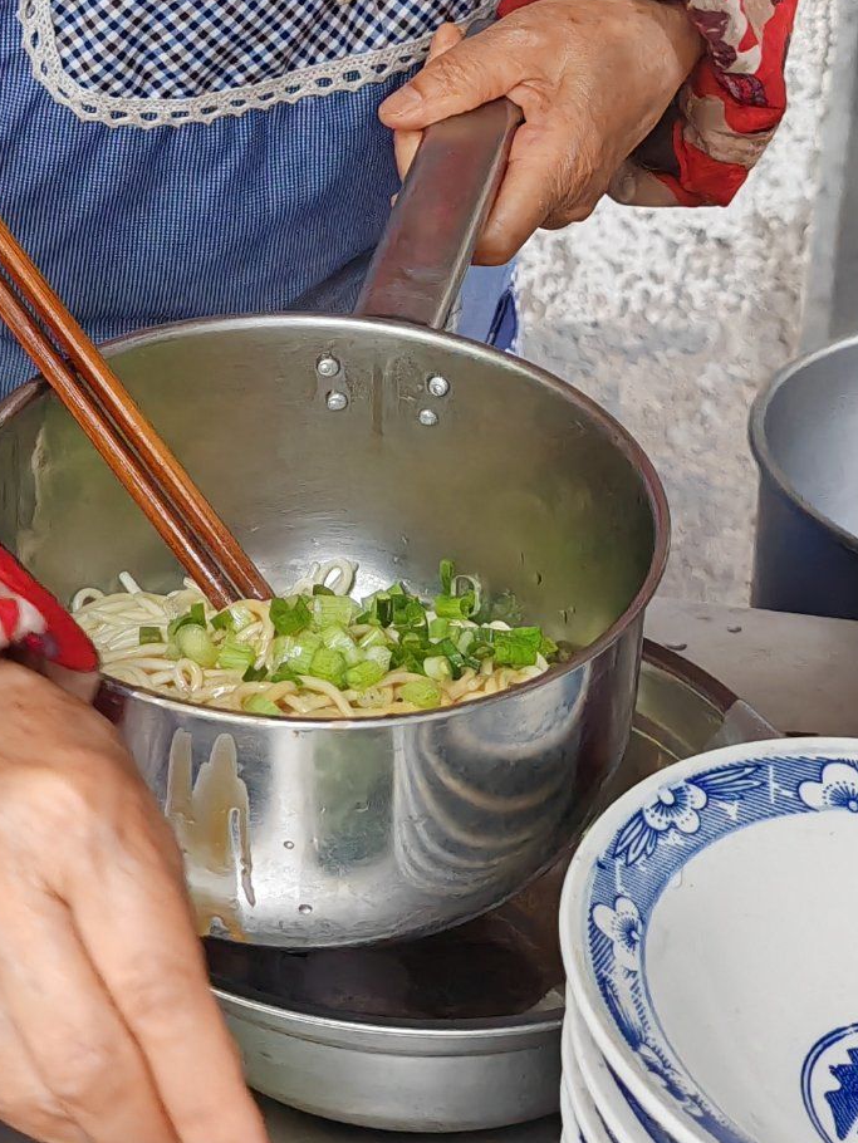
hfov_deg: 17.9
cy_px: 128
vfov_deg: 23.5
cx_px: 71
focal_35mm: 81
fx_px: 2676
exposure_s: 1/152
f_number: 1.6
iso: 640
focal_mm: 7.62
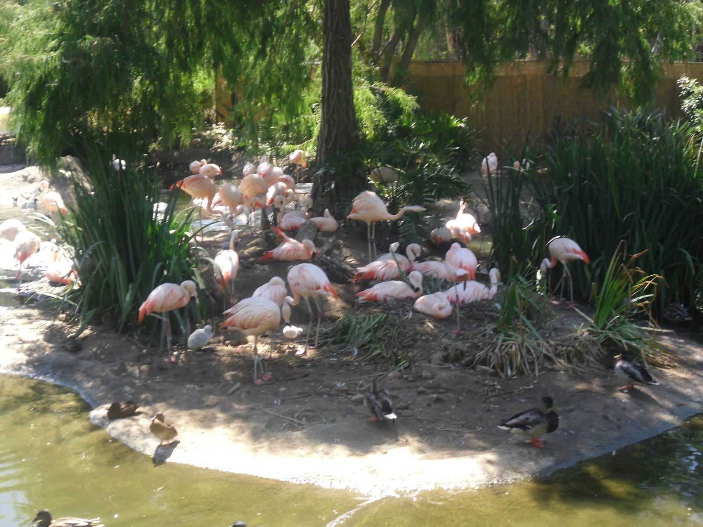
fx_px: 1097
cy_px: 264
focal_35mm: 54
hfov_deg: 35.5
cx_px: 352
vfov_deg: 27.0
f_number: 4.8
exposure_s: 1/80
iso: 100
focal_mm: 9.8
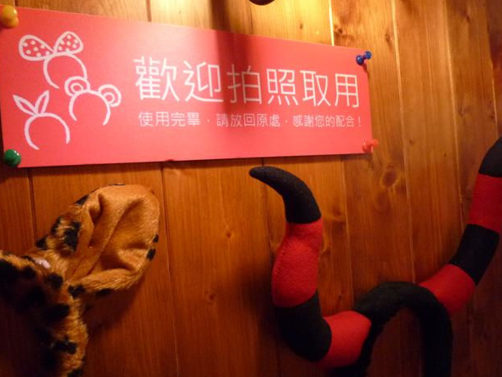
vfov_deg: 53.1
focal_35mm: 26
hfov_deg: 67.3
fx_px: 377
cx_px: 256
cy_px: 190
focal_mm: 4.4
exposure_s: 1/30
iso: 400
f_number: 2.8
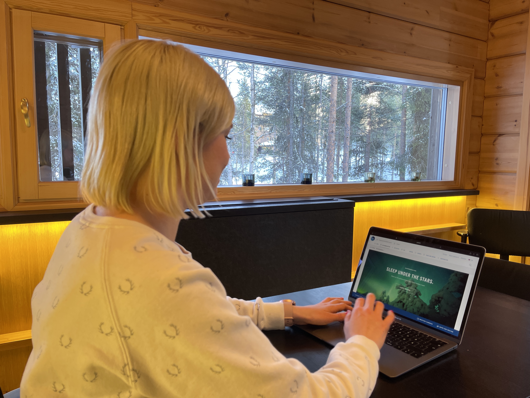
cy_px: 199
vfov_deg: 53.1
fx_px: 398
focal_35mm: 26
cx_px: 265
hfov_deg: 67.3
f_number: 1.6
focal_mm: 5.1
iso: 125
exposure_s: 1/100
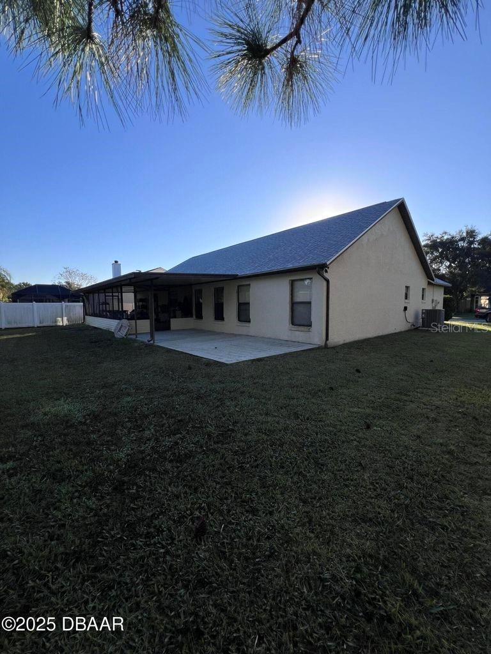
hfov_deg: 89.9
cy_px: 327
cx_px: 246
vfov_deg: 106.2
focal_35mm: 13
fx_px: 246
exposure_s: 1/1623
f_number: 1.8
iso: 32
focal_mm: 1.57
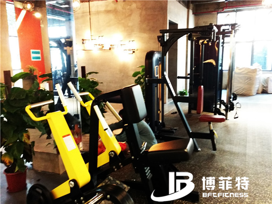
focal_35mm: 30
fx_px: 236
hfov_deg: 60.0
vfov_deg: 46.8
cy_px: 102
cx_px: 136
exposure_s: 1/14
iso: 921
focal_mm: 4.12
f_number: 2
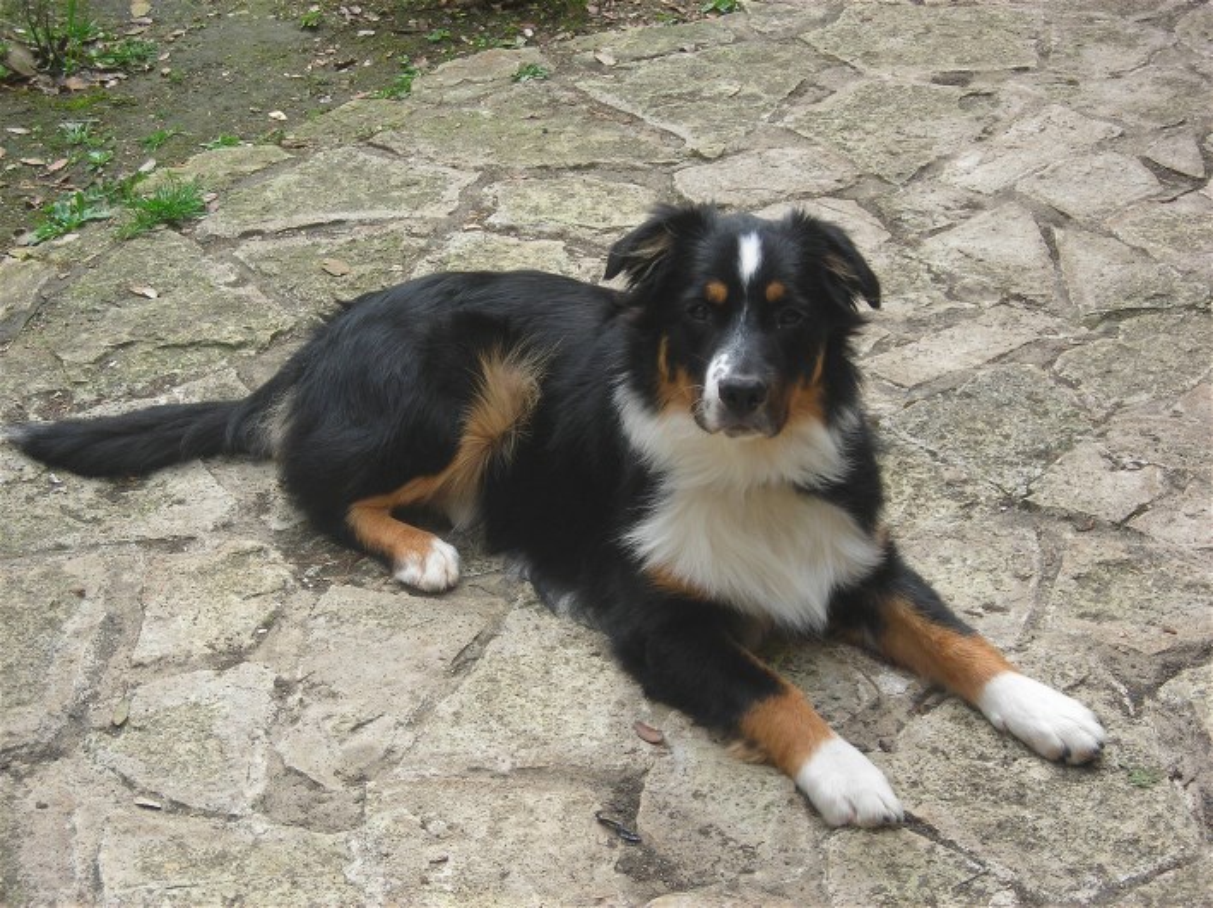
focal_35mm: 77
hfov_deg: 25.3
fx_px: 2697
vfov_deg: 19.1
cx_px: 606
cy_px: 454
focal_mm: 12.7
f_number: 4.2
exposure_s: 1/154
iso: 50
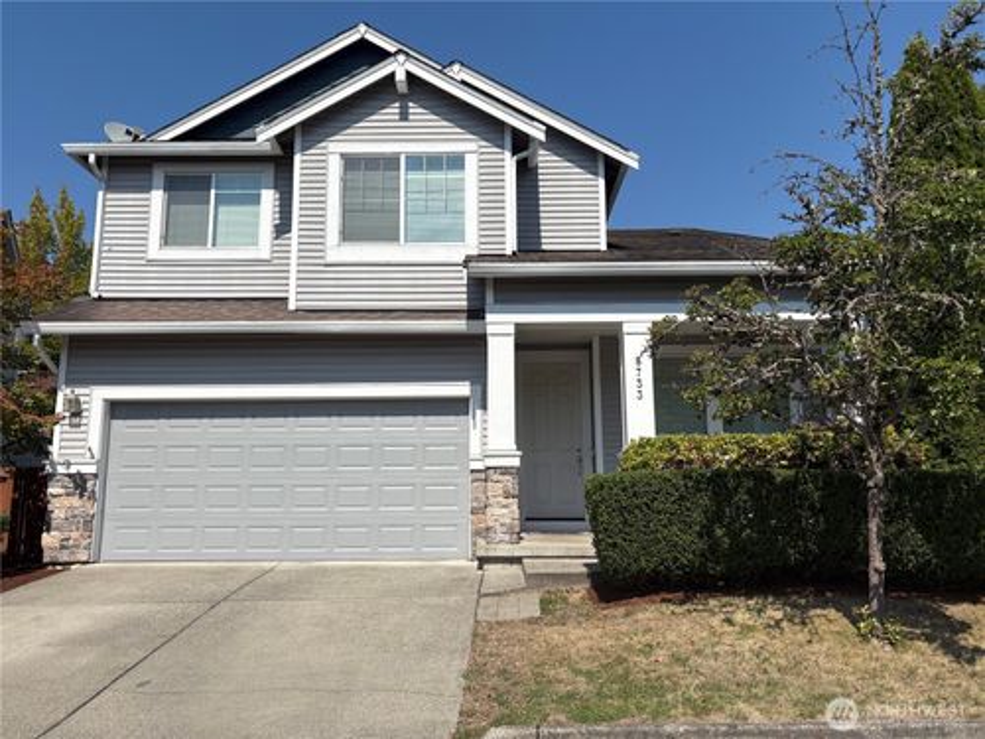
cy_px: 370
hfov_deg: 67.3
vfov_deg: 53.1
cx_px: 492
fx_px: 740
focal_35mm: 26
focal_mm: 5.96
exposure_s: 1/6329
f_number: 1.6
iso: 50
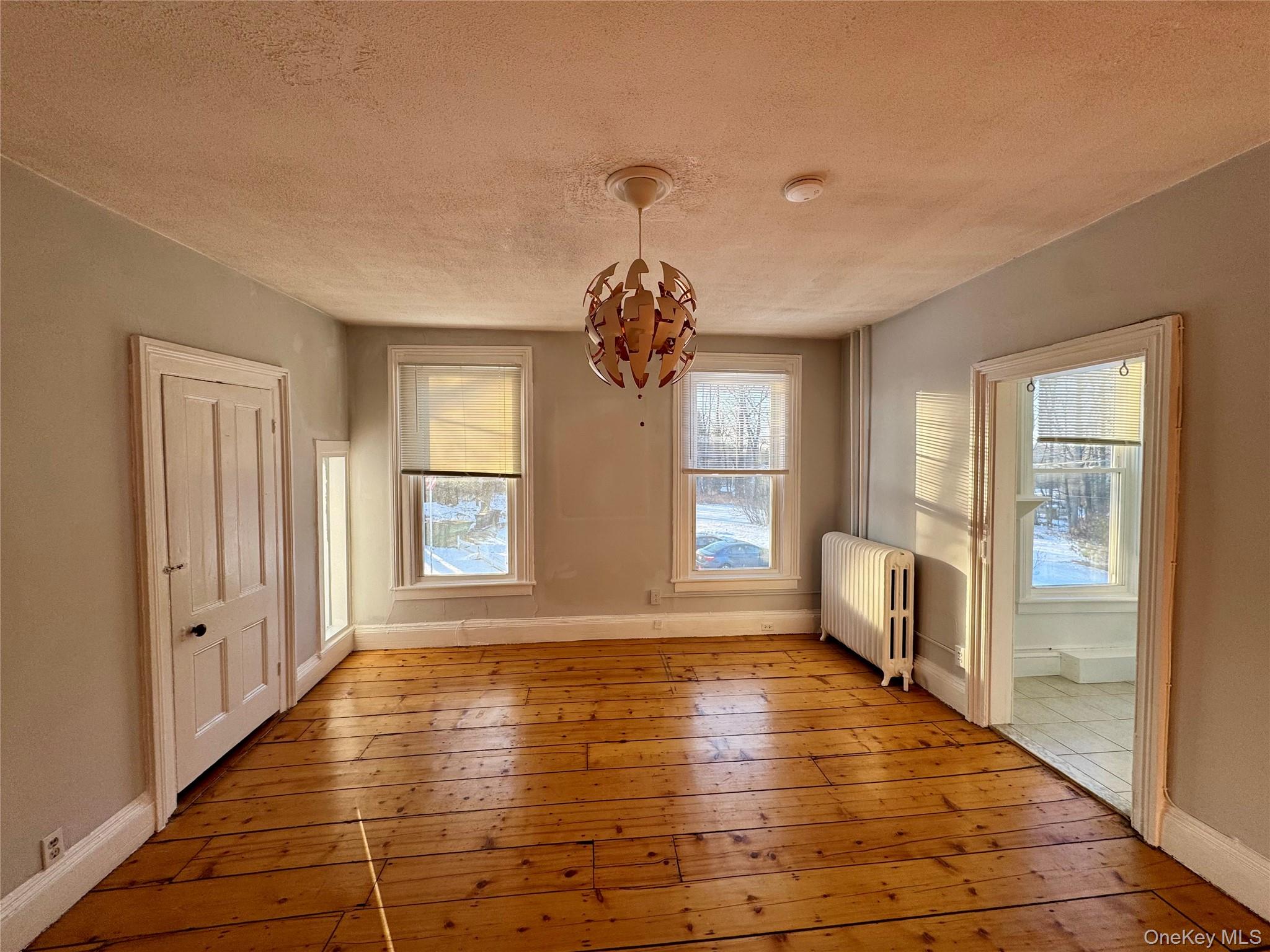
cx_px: 635
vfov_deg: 85.7
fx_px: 514
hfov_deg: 102.1
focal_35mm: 14
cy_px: 476
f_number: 2.2
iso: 50
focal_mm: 2.22
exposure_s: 1/99
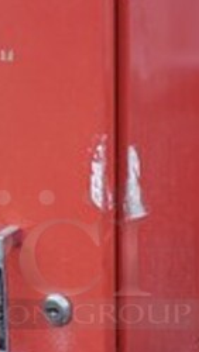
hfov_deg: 13.1
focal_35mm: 92
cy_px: 256
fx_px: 861
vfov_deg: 23.0
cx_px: 47
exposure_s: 1/60
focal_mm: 4.3
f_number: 2.4
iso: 125
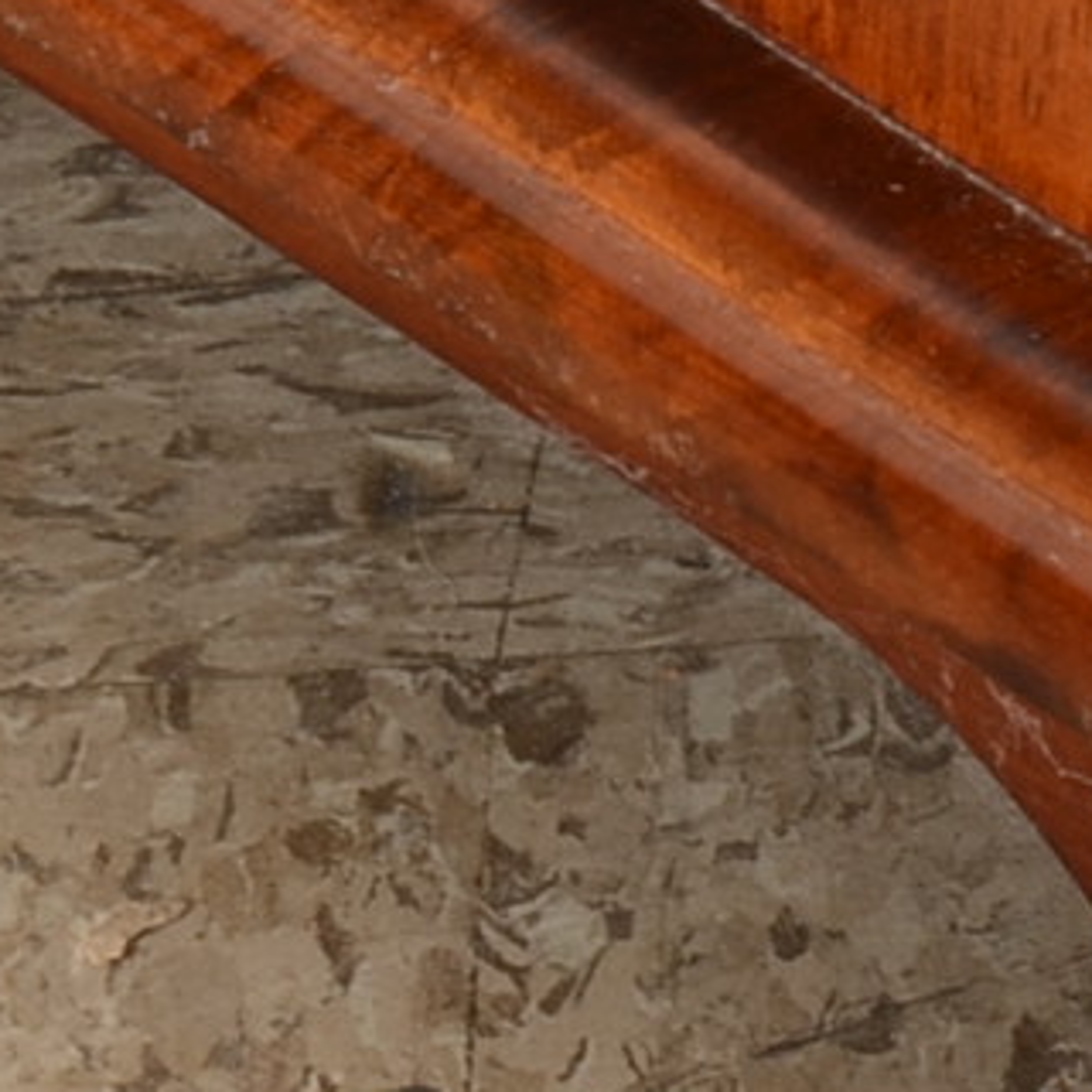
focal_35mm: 1029
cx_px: 3211
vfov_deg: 1.7
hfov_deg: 1.7
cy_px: -1515
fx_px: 36735
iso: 160
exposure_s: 1/200
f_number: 11
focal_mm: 105
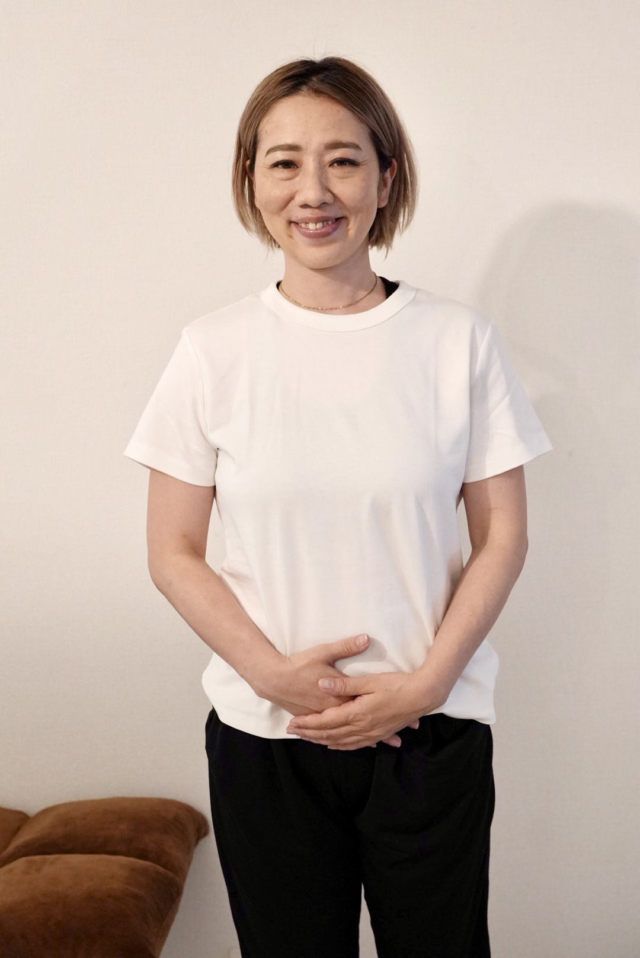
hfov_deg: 27.6
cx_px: 320
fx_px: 1304
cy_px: 479
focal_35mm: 49
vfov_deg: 40.3
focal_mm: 33
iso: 2500
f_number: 4
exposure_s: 1/160
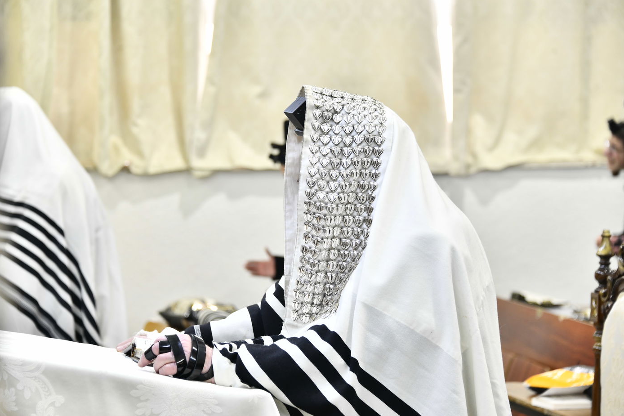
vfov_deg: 11.7
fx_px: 2028
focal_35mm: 117
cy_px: 209
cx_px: 310
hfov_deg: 17.5
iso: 800
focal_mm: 116
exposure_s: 1/125
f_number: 5.6
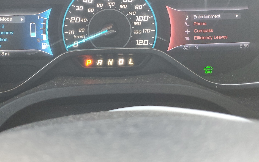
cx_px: 114
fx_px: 275
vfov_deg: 32.1
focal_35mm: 39
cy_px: 40
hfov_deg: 50.3
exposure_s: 1/60.2
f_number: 1.5
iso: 148
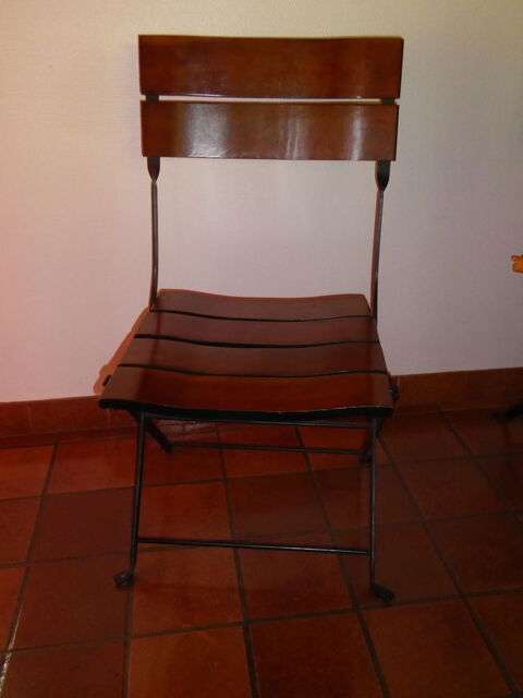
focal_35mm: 32
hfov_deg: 44.2
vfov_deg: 56.8
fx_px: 645
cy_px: 349
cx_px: 262
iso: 800
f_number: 3.5
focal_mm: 5.4
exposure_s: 1/60
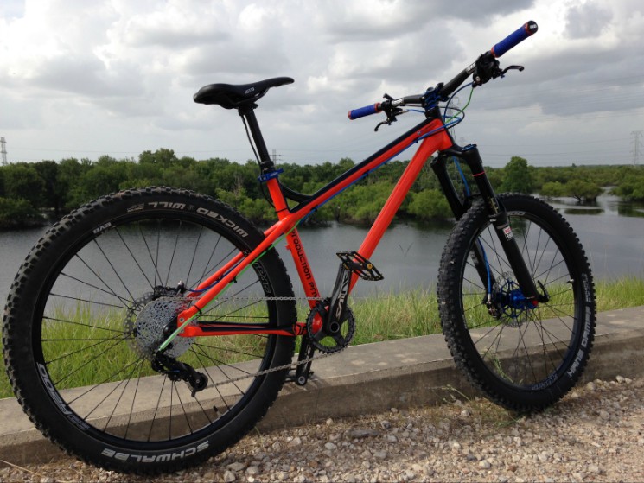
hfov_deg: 55.3
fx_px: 614
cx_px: 322
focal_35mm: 33
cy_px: 242
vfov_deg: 43.0
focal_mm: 4.12
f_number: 2.4
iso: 50
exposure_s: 1/1085
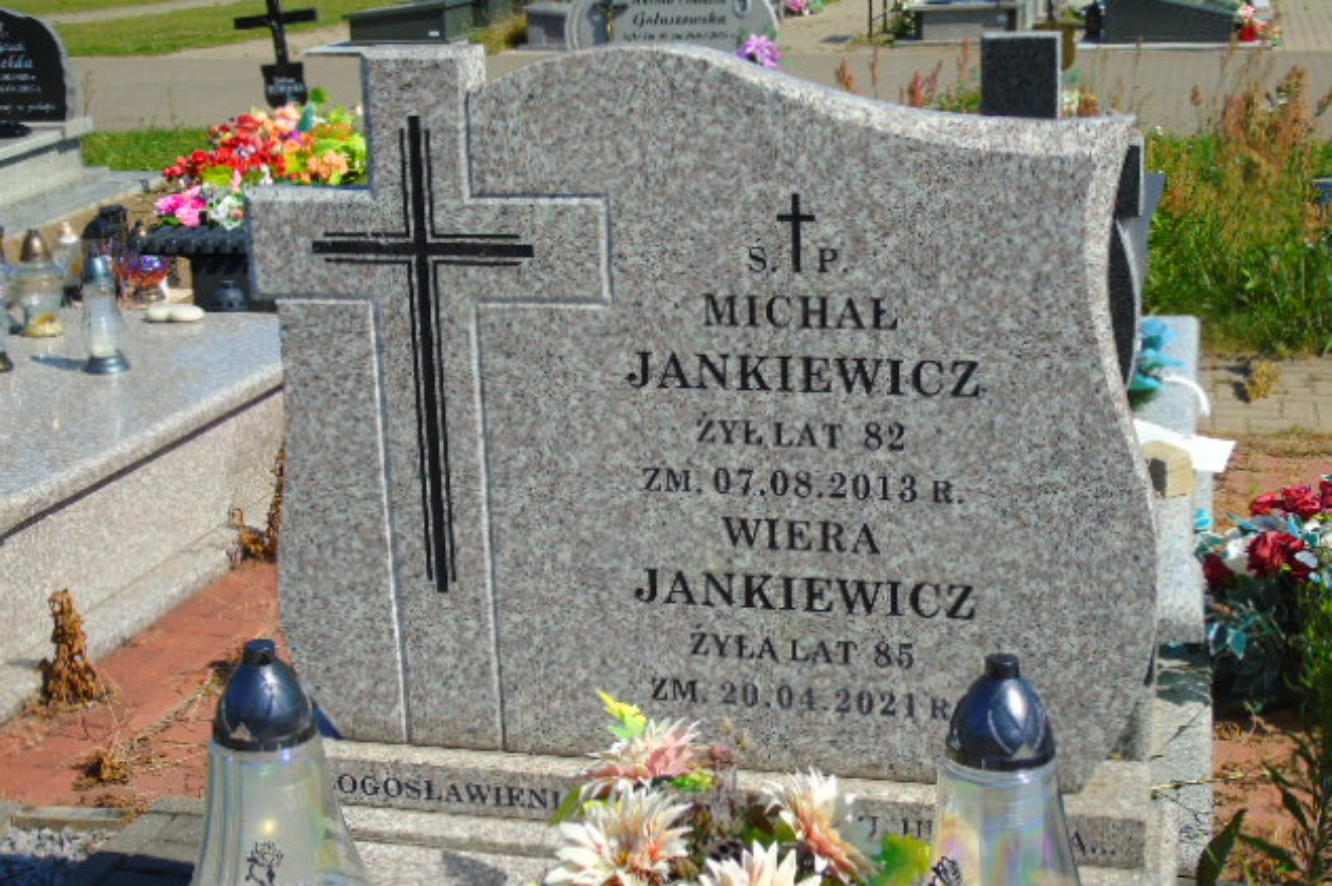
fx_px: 2108
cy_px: 502
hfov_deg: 35.1
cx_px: 663
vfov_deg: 23.7
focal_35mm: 57
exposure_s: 1/800
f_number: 4.3
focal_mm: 9.6
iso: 80
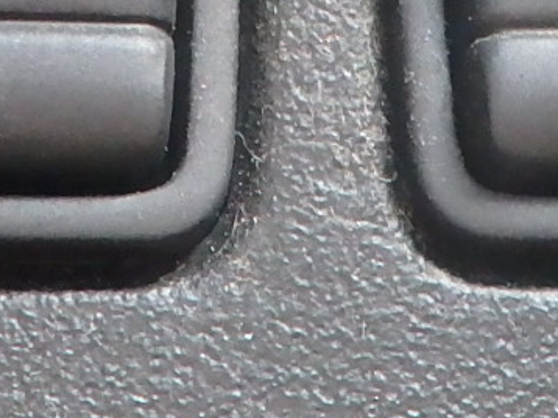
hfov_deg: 7.5
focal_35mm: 263
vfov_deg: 5.6
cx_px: 281
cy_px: -332
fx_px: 4237
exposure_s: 1/40
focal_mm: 8.9
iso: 800
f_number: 4
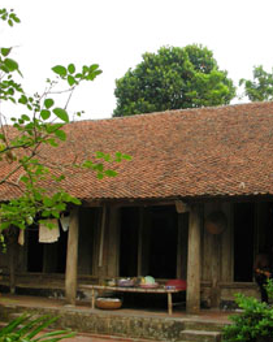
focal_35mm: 52
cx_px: 176
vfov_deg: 36.0
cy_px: 179
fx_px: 526
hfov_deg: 29.0
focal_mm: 5.8
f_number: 3
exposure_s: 1/51
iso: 50
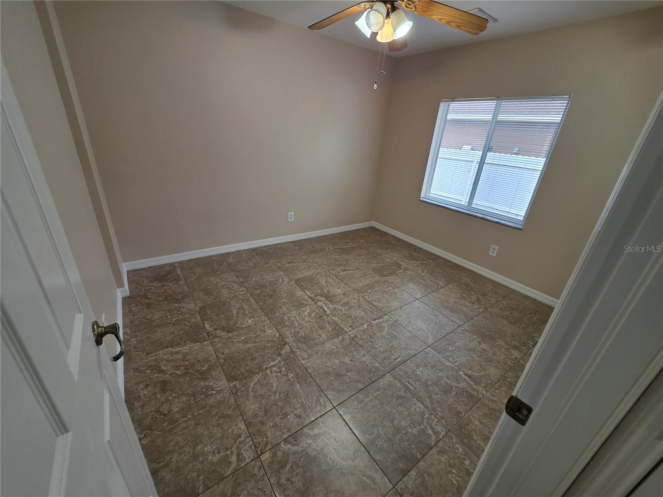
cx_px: 332
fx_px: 249
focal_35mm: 13
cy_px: 248
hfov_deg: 106.2
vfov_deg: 89.9
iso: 100
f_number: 1.9
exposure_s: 1/120
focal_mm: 2.2
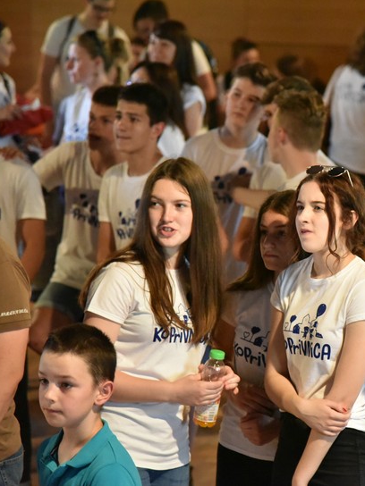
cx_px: 301
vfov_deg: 11.4
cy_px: 243
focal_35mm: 174
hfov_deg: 8.5
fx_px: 2446
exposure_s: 1/320
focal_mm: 120
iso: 12800
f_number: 4
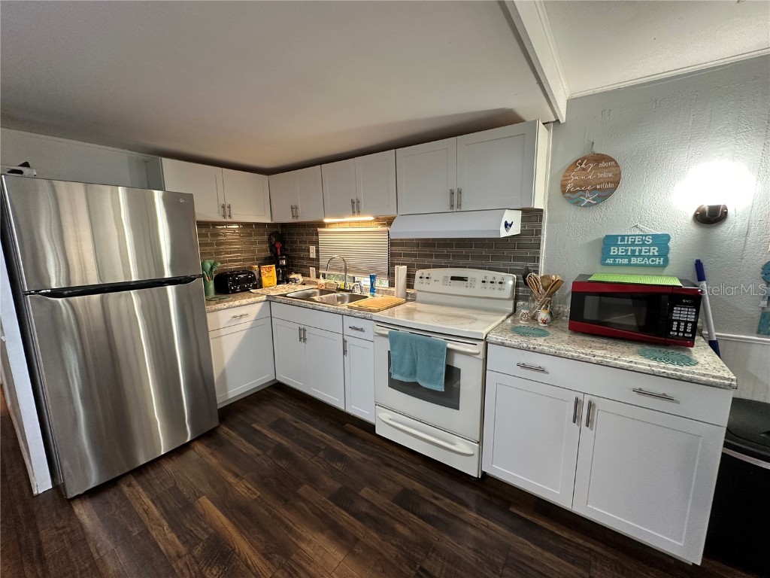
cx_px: 385
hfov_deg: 102.1
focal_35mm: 14
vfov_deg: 85.7
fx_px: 311
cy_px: 289
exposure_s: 1/60
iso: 250
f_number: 2.2
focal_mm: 2.22
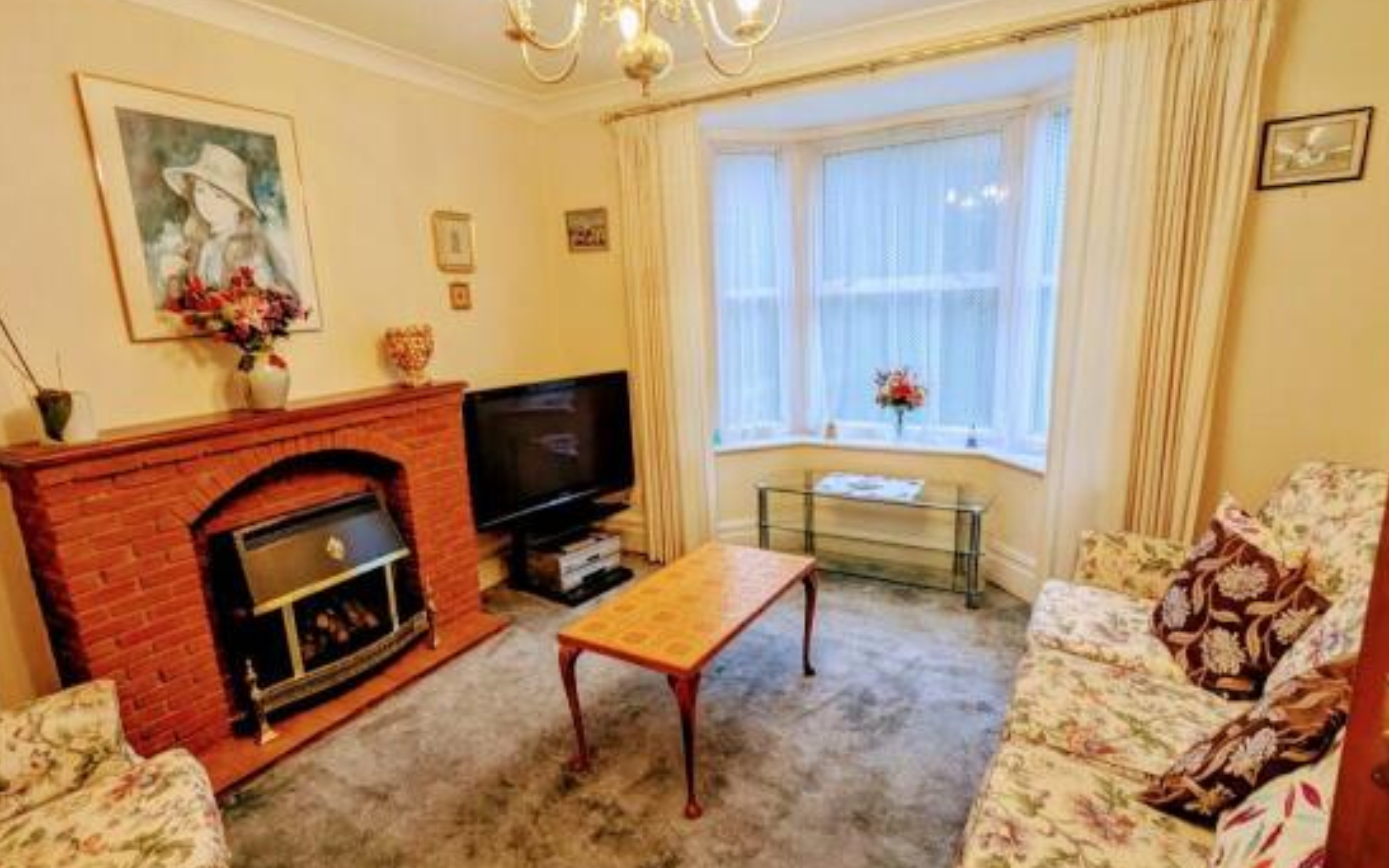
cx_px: 686
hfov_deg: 91.1
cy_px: 456
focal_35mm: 18
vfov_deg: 65.0
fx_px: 681
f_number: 2.2
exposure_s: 1/50
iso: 88
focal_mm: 2.35
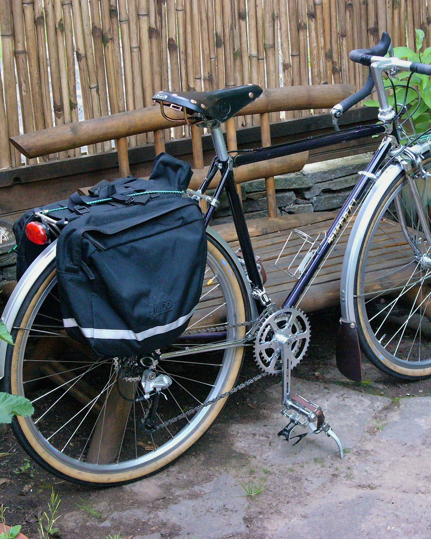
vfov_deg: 23.6
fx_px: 1292
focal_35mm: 81
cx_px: 257
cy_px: 269
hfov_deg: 18.9
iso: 400
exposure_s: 1/40
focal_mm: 15.7
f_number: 3.6
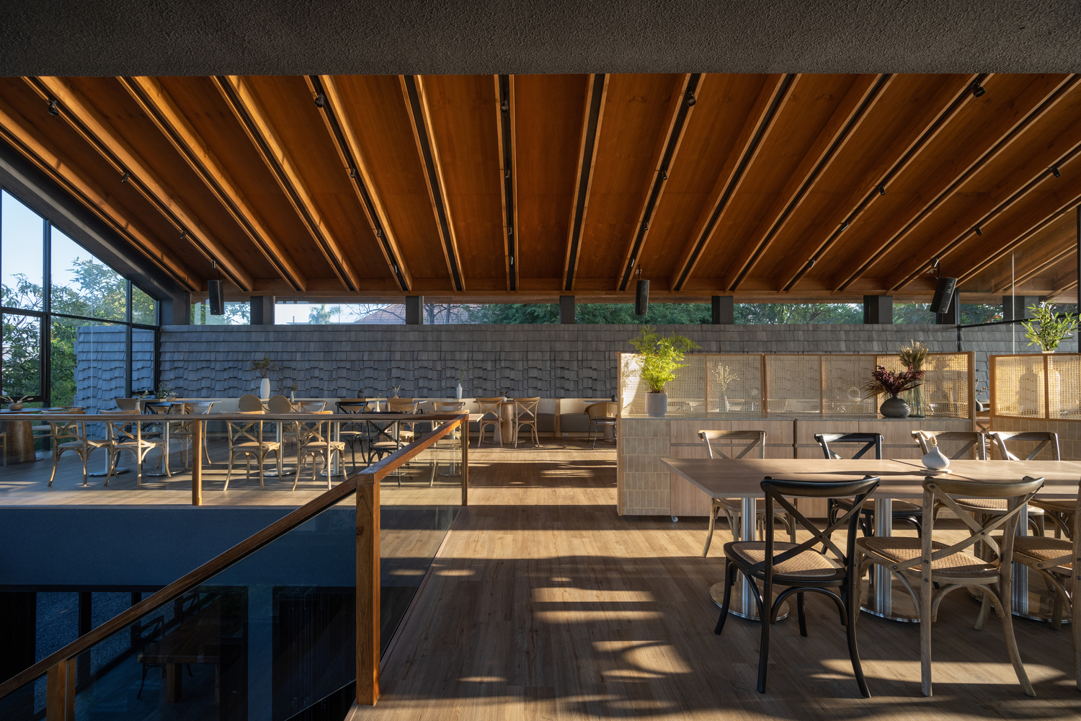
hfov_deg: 104.3
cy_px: 360
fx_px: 420
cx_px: 540
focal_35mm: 14
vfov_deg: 81.2
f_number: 6.3
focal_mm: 14
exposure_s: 1/100
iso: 320
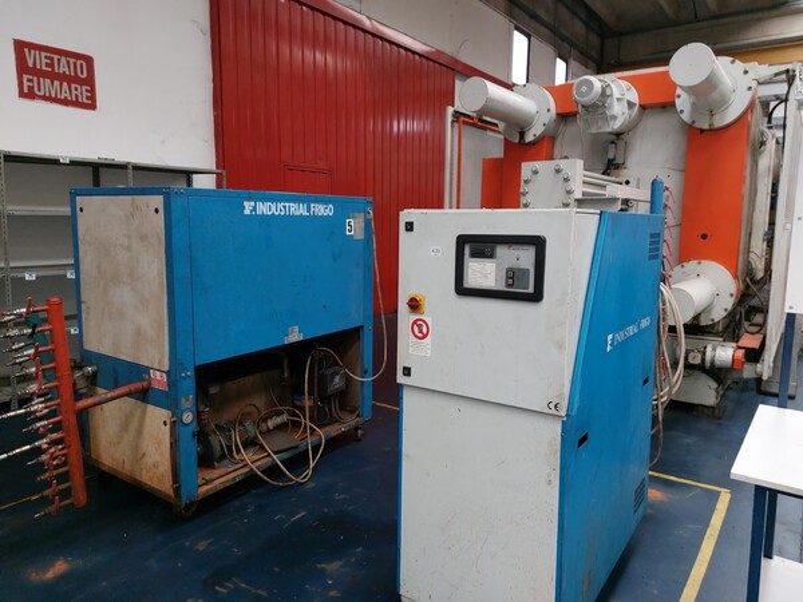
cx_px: 402
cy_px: 301
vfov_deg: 56.8
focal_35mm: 24
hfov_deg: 71.6
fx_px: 557
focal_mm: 5.23
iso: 500
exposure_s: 1/50
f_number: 1.8
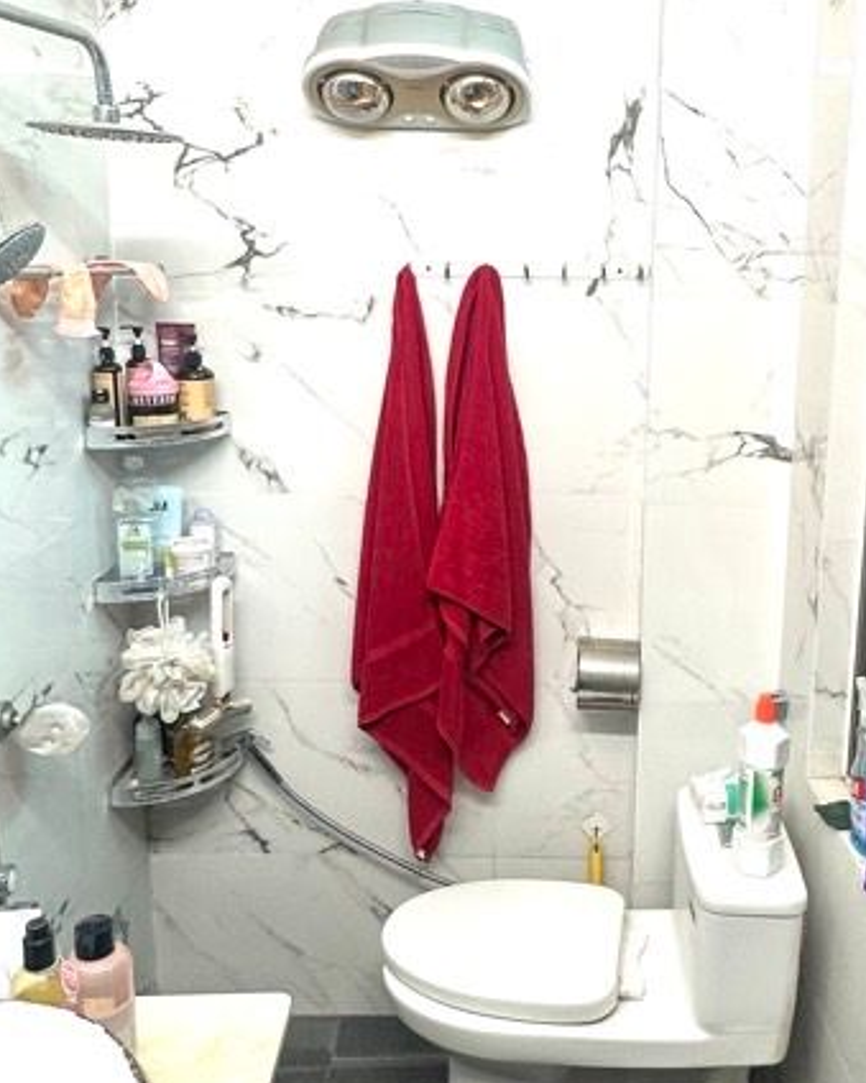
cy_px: 465
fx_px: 1058
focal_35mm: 33
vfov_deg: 54.0
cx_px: 521
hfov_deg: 44.3
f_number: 2.2
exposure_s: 1/100
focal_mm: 2.22
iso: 100
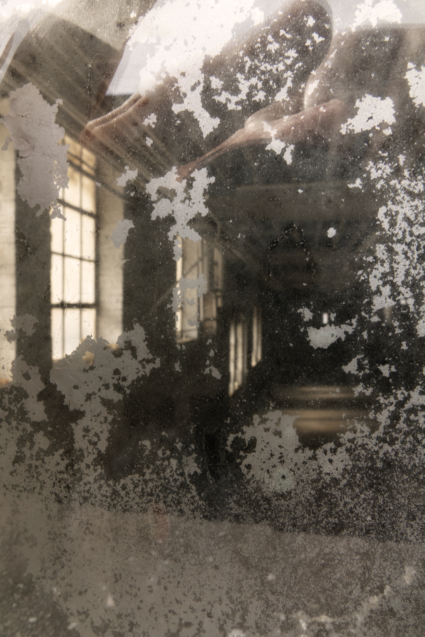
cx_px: 212
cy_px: 318
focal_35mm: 25
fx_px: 443
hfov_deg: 51.3
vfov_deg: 71.5
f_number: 11
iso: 320
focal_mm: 9.11
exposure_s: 1/40
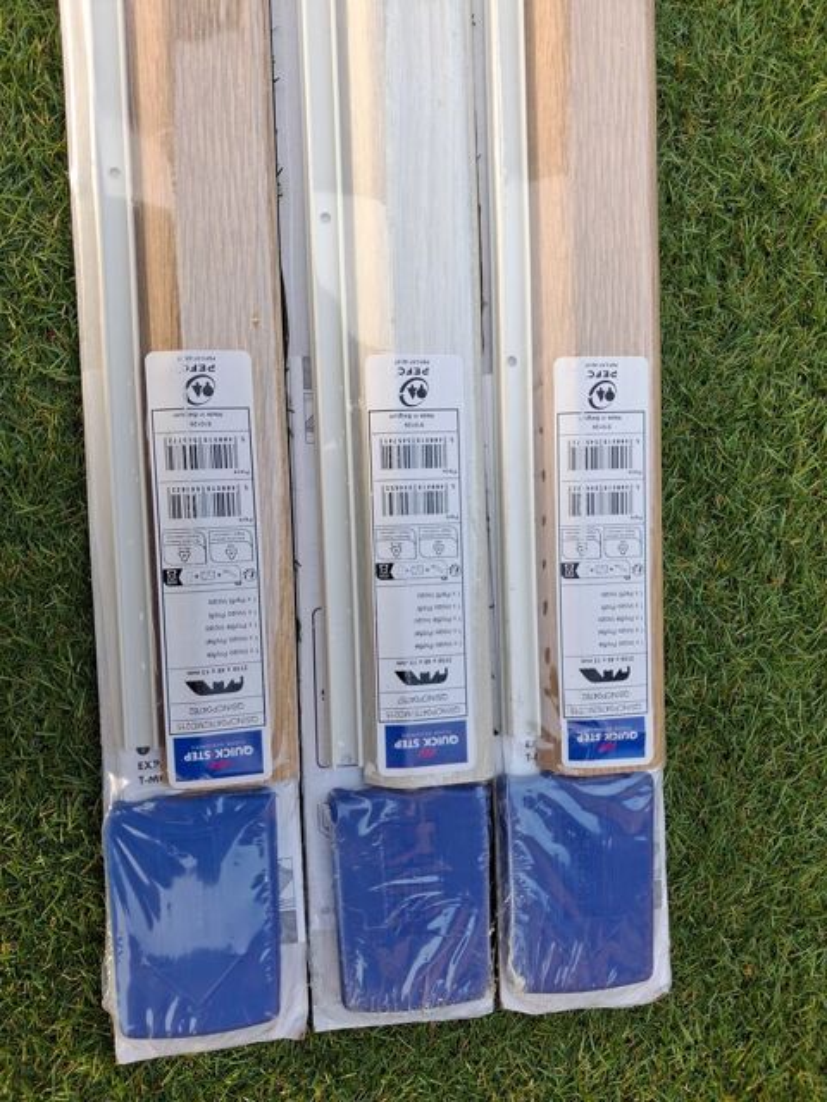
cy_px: 551
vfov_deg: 65.3
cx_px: 414
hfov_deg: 51.4
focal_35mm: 27
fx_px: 860
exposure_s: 1/120
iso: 50
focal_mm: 4
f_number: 1.8
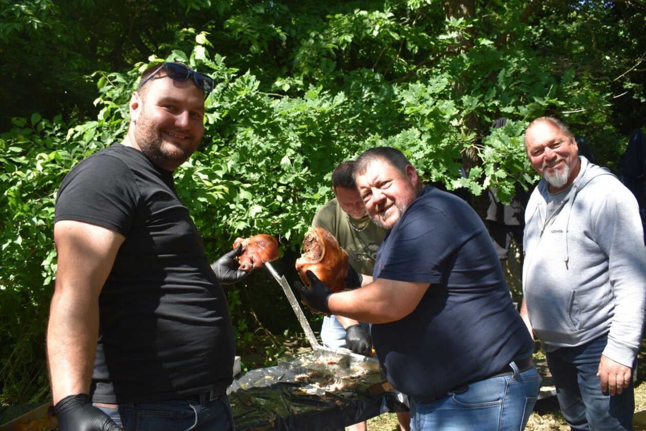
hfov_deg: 57.2
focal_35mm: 33
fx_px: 592
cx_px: 323
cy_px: 216
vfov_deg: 40.0
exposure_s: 1/250
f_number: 7.1
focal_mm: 22
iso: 200
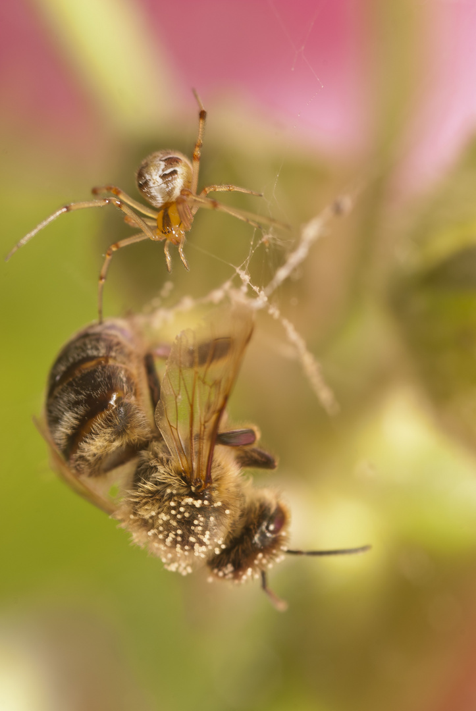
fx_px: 3115
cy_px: 356
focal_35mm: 158
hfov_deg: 8.7
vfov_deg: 13.0
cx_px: 238
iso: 100
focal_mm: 105
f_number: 8
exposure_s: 1/40
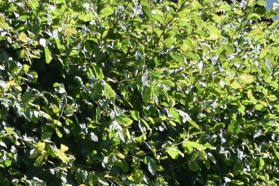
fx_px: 2310
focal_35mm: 298
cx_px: 80
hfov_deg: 6.9
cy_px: 392
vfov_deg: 4.5
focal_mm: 34
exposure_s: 1/320
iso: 200
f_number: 9
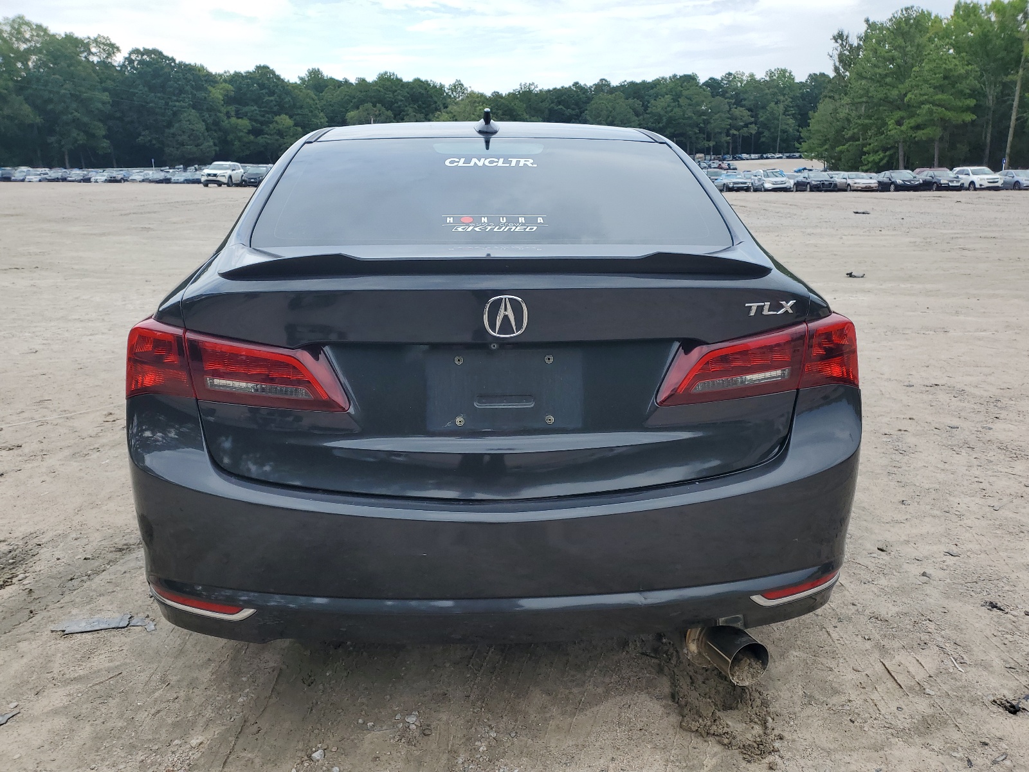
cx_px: 514
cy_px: 386
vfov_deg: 53.1
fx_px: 773
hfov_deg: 67.3
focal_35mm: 26
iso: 50
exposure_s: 1/1111
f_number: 1.5
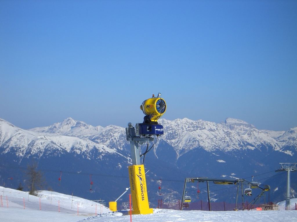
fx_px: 978
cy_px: 111
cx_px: 148
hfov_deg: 17.3
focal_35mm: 114
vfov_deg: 13.0
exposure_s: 1/400
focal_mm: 18.6
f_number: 8.3
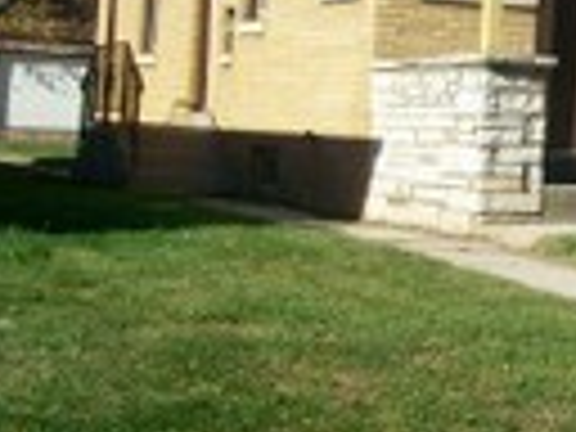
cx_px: 734
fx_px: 1797
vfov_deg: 13.5
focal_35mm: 108
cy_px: 14
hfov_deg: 17.2
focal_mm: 7.1
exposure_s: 1/250
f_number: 6.3
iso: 64
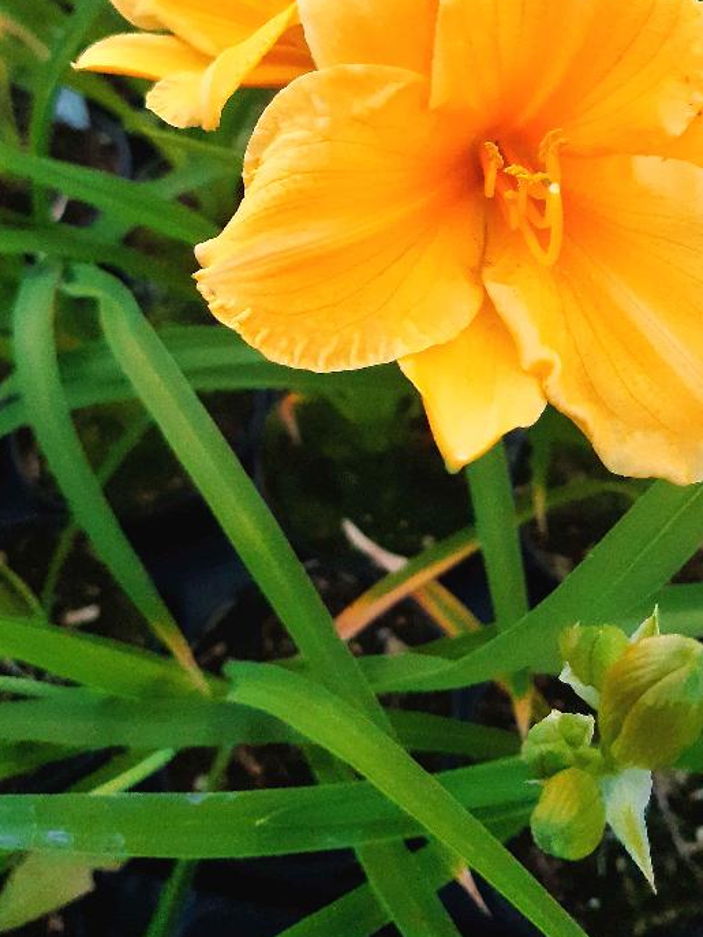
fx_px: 1028
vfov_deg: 47.7
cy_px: 274
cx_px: 452
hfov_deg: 37.4
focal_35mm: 38
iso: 500
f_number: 1.7
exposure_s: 1/100
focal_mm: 3.92
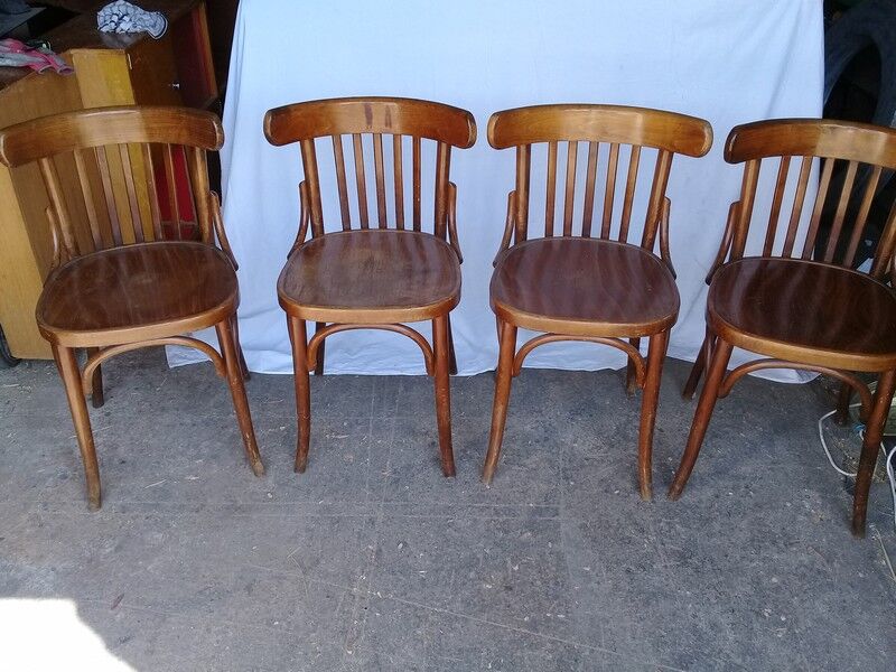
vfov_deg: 45.4
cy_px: 336
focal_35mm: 31
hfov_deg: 58.4
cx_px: 448
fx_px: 802
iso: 50
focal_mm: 3.3
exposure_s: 1/123
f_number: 2.2
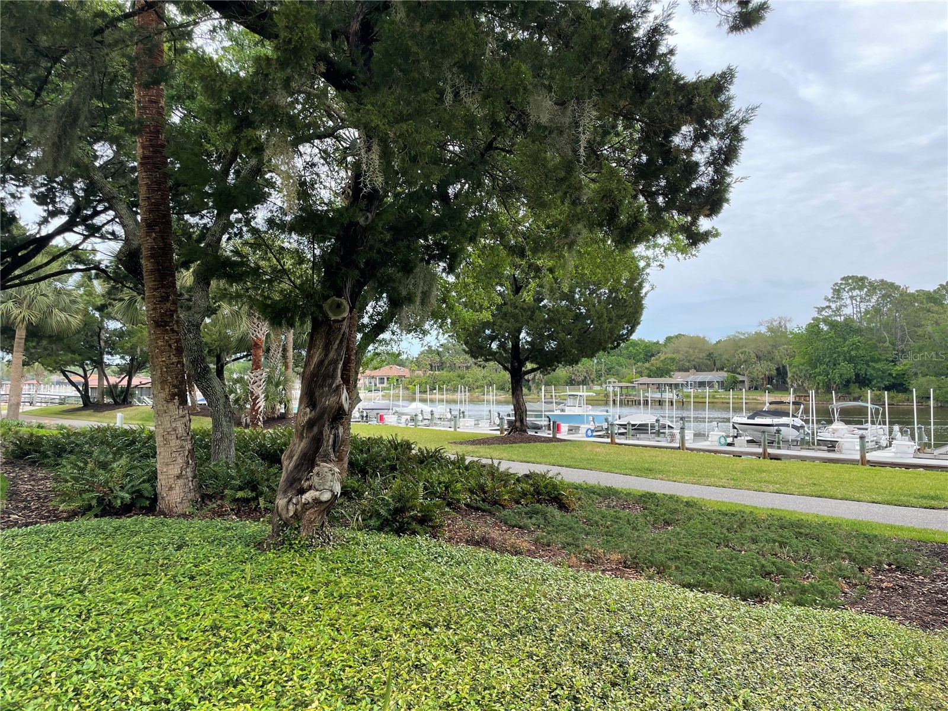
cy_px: 356
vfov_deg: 53.1
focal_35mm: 26
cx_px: 474
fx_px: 712
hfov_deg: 67.3
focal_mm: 4.2
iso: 32
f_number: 1.6
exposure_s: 1/785
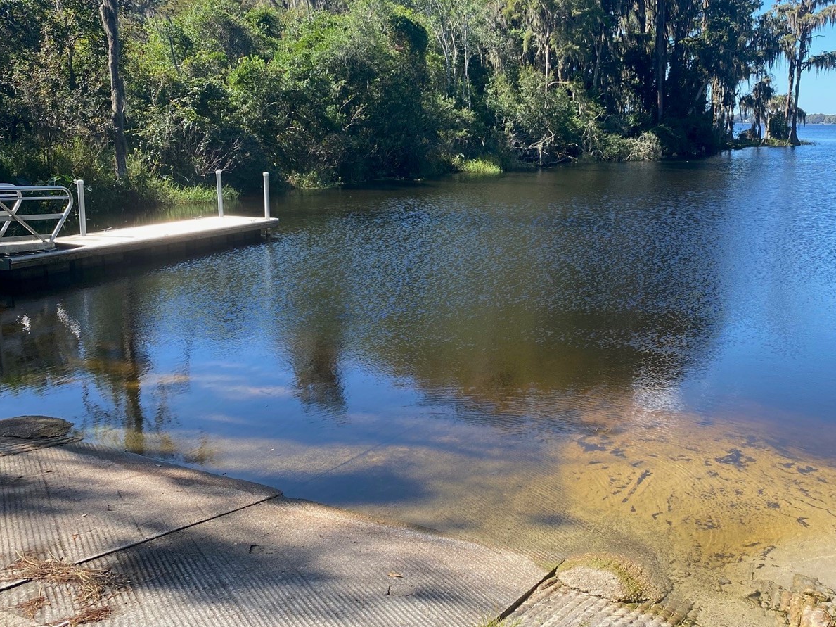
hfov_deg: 52.3
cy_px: 265
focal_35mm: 35
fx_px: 845
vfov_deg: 40.6
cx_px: 498
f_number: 1.8
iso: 32
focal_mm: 4.25
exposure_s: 1/998
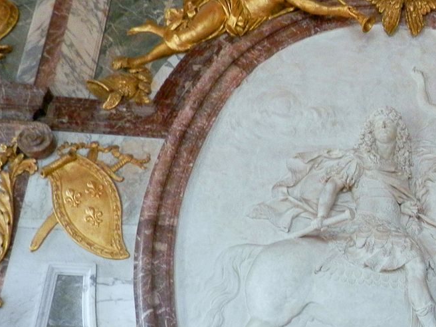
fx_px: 768
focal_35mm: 61
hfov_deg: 29.8
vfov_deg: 23.7
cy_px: 260
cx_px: 423
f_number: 3
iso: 160
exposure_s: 1/30
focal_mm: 4.5
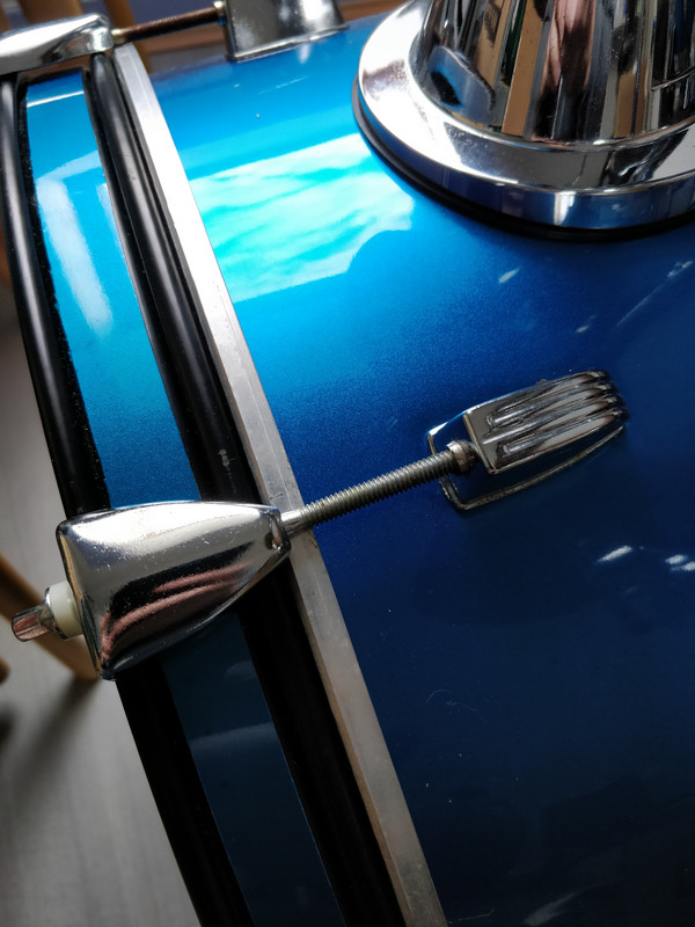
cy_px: 464
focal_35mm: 24
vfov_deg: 71.6
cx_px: 348
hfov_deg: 56.8
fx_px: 642
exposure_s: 1/50
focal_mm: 4.1
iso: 320
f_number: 1.7
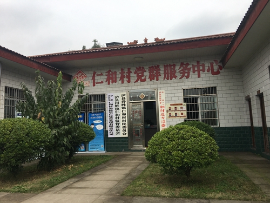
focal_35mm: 29
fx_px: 226
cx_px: 135
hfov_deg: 61.7
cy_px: 102
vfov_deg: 48.2
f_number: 2.2
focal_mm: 4.15
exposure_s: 1/605
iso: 25
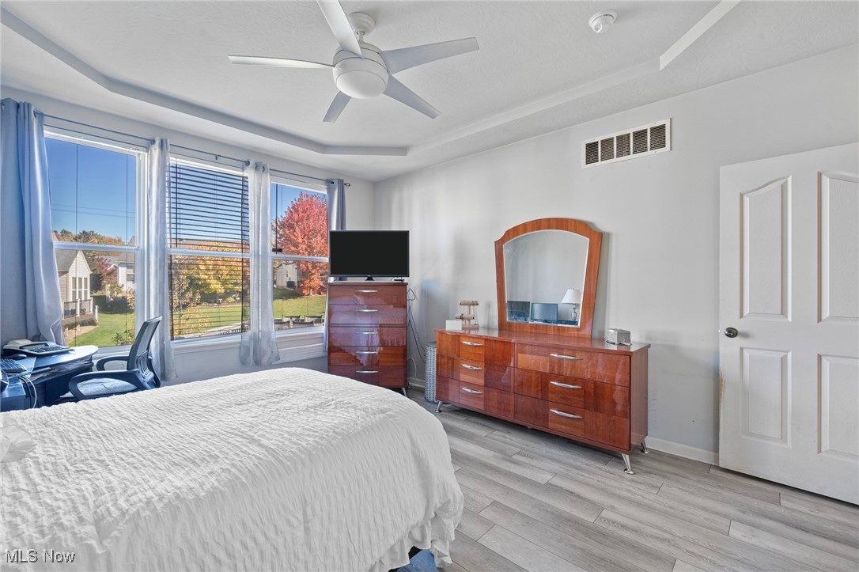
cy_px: 286
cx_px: 430
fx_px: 358
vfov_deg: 77.3
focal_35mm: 15
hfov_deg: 100.4
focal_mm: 15
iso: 250
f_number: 9
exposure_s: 1/5
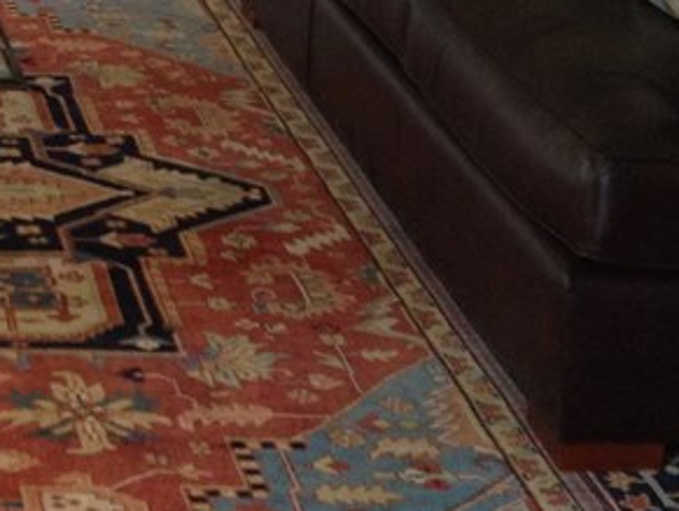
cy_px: -245
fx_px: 2416
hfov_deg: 15.2
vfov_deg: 11.6
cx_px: -212
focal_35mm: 123
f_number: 2.4
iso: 160
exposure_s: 1/20
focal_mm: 4.28
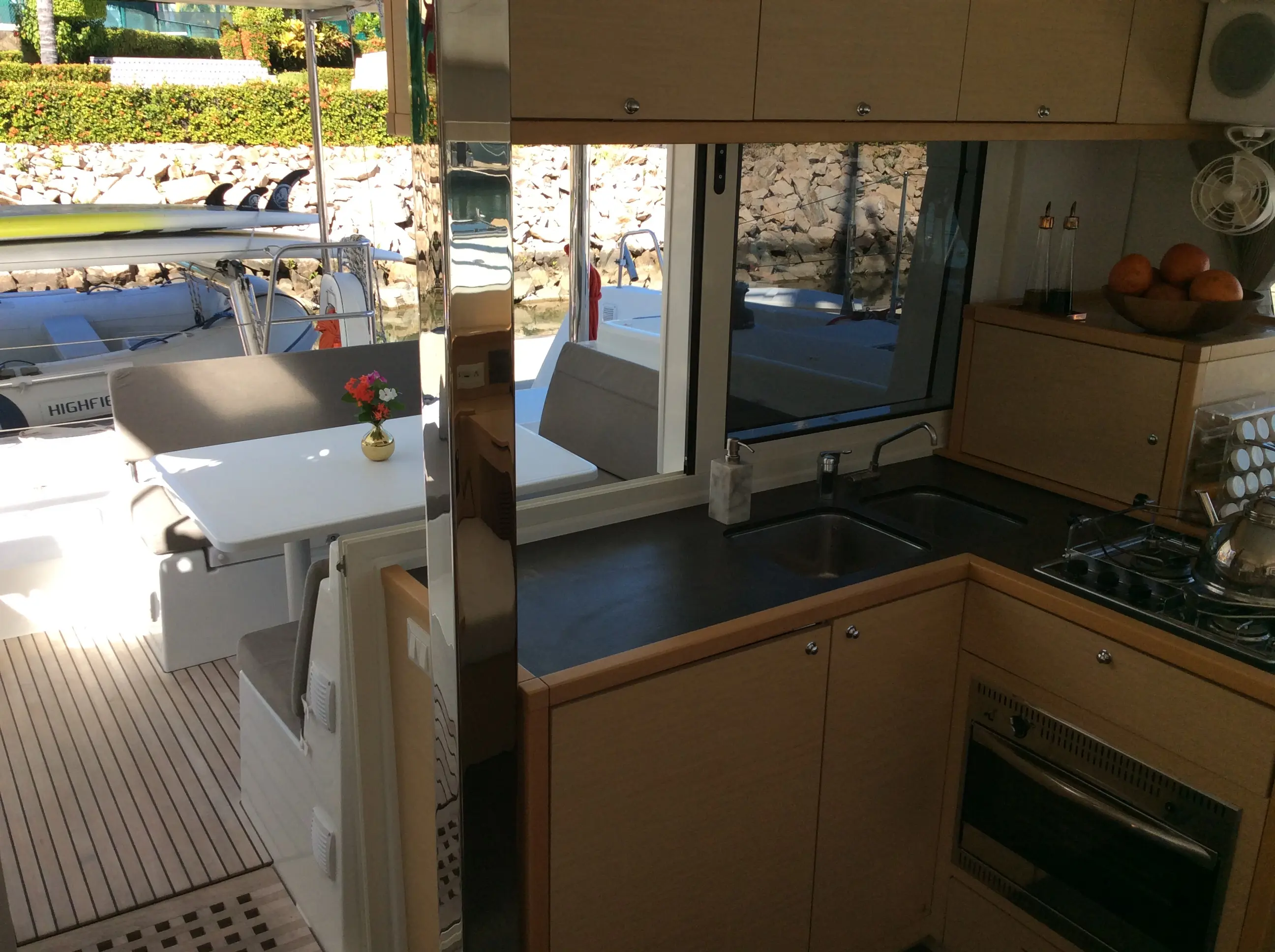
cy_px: 476
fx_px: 1177
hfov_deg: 56.9
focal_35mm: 32
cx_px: 638
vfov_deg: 44.1
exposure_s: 1/440
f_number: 2.4
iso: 32
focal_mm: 3.3
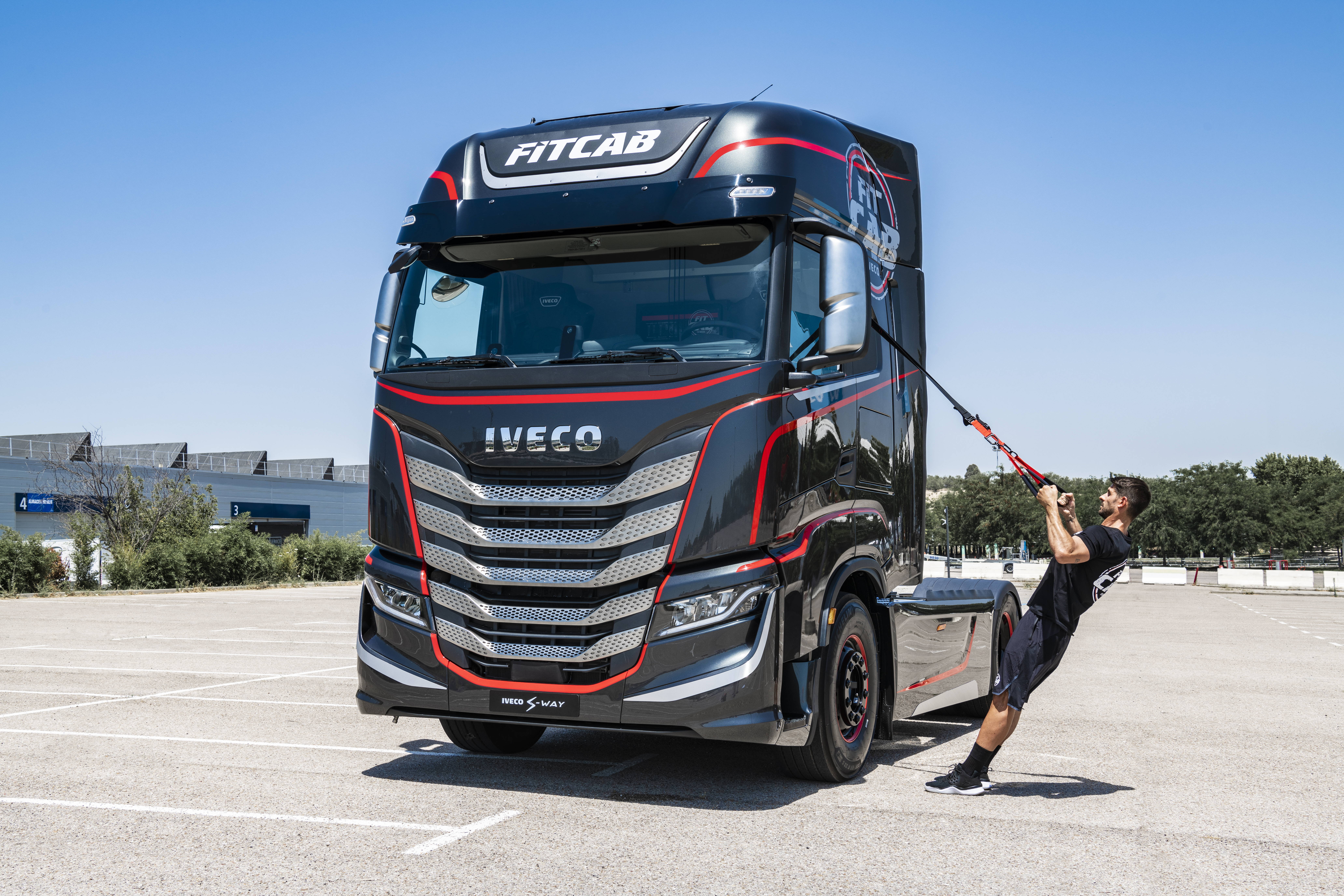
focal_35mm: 40
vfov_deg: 33.4
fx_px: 1493
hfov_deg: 48.5
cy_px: 448
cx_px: 672
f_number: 11
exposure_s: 1/100
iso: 64
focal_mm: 40
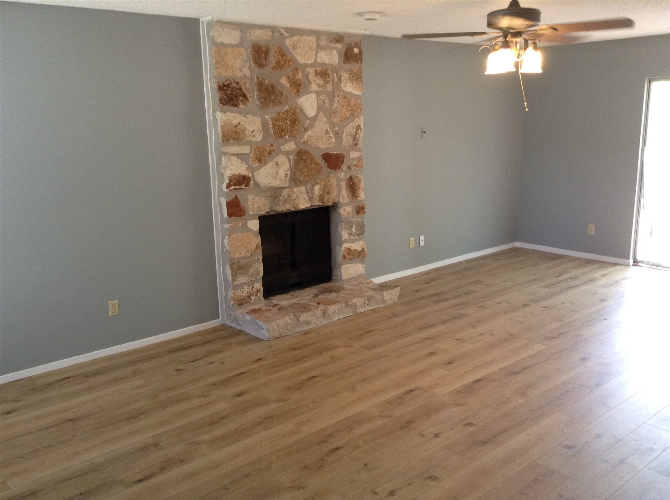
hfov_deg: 55.4
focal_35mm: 33
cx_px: 335
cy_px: 250
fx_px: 638
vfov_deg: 42.8
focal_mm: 3.3
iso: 100
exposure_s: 1/24
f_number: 2.4
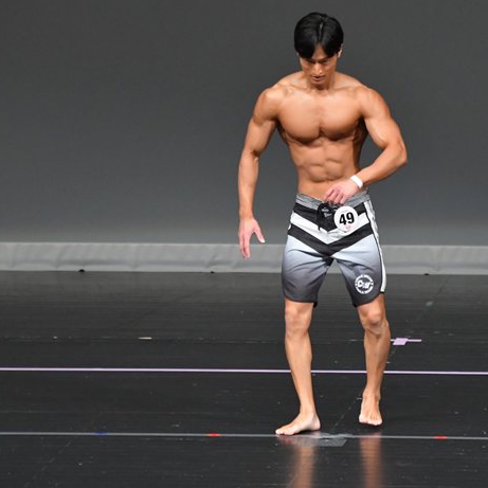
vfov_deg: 3.9
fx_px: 7177
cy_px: 220
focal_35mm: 450
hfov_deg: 3.9
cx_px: 366
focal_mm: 210
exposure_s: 1/400
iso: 4000
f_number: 5.6
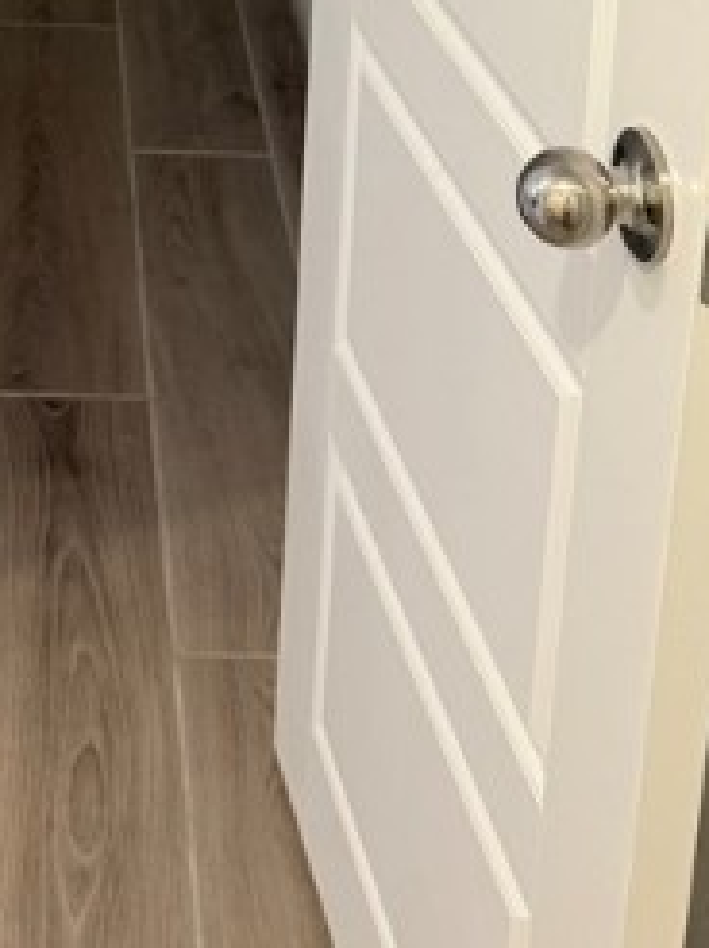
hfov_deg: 19.2
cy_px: -401
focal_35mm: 75
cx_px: 39
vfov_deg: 22.3
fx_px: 2052
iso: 160
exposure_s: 1/60
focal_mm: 6.76
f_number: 1.78
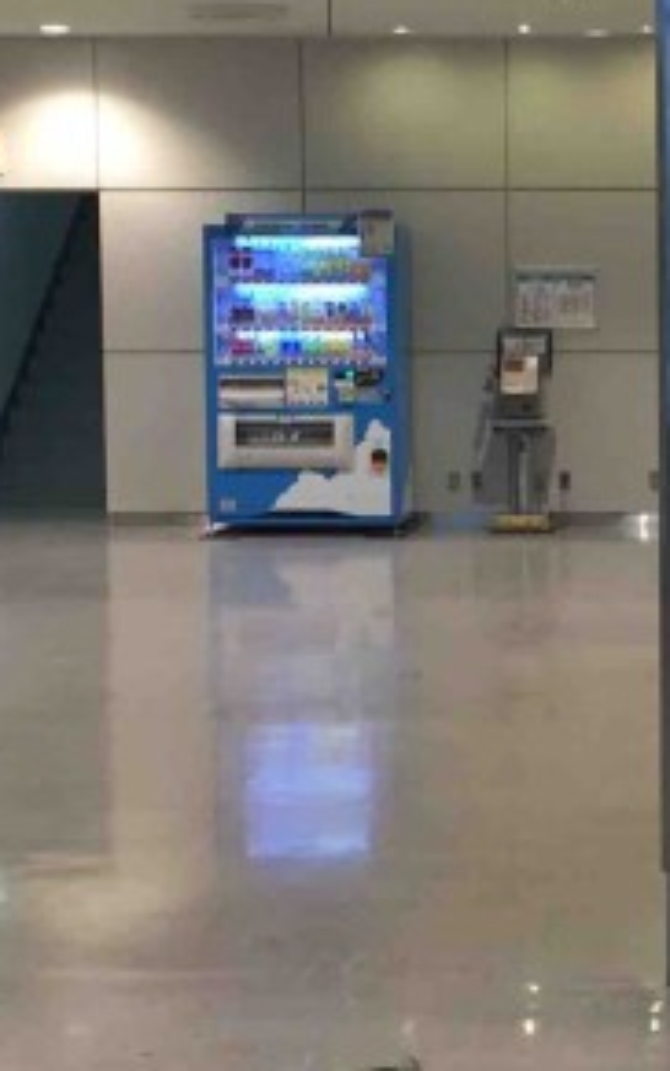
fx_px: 3154
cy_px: 604
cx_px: 747
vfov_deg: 19.3
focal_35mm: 108
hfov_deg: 11.9
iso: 50
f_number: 2.2
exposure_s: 1/33
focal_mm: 4.15
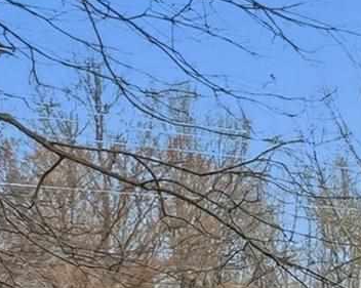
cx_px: 1395
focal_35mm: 120
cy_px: 437
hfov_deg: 8.5
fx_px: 1281
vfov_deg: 12.2
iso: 250
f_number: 9
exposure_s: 1/1250
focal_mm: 10
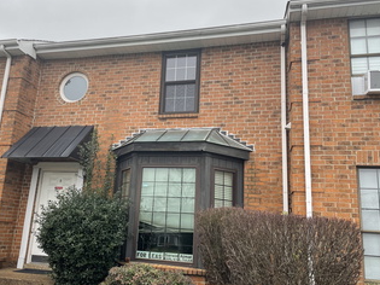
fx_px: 362
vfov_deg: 42.9
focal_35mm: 33
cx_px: 162
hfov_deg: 55.1
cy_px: 146
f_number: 1.6
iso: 32
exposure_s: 1/311
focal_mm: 4.2
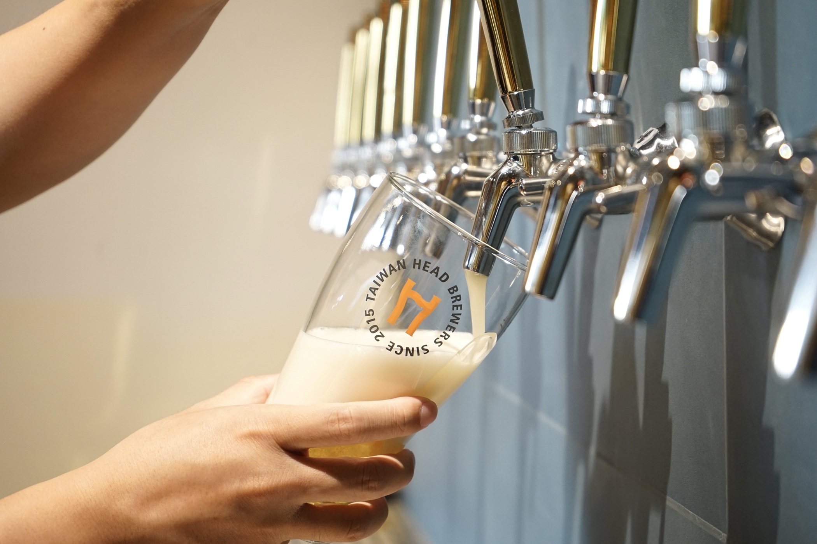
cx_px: 408
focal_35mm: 70
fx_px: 1588
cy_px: 272
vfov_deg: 19.5
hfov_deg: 28.8
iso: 1000
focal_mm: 70
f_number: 5.6
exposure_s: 1/30
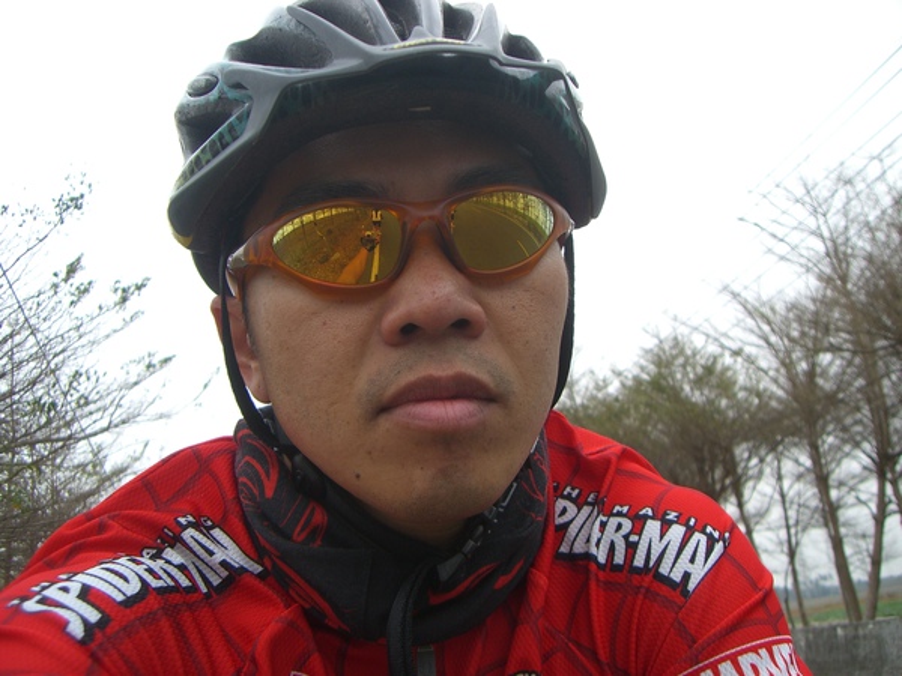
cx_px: 451
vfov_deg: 37.7
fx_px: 990
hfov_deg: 49.0
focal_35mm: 38
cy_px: 338
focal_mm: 6.2
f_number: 2.7
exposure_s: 1/320
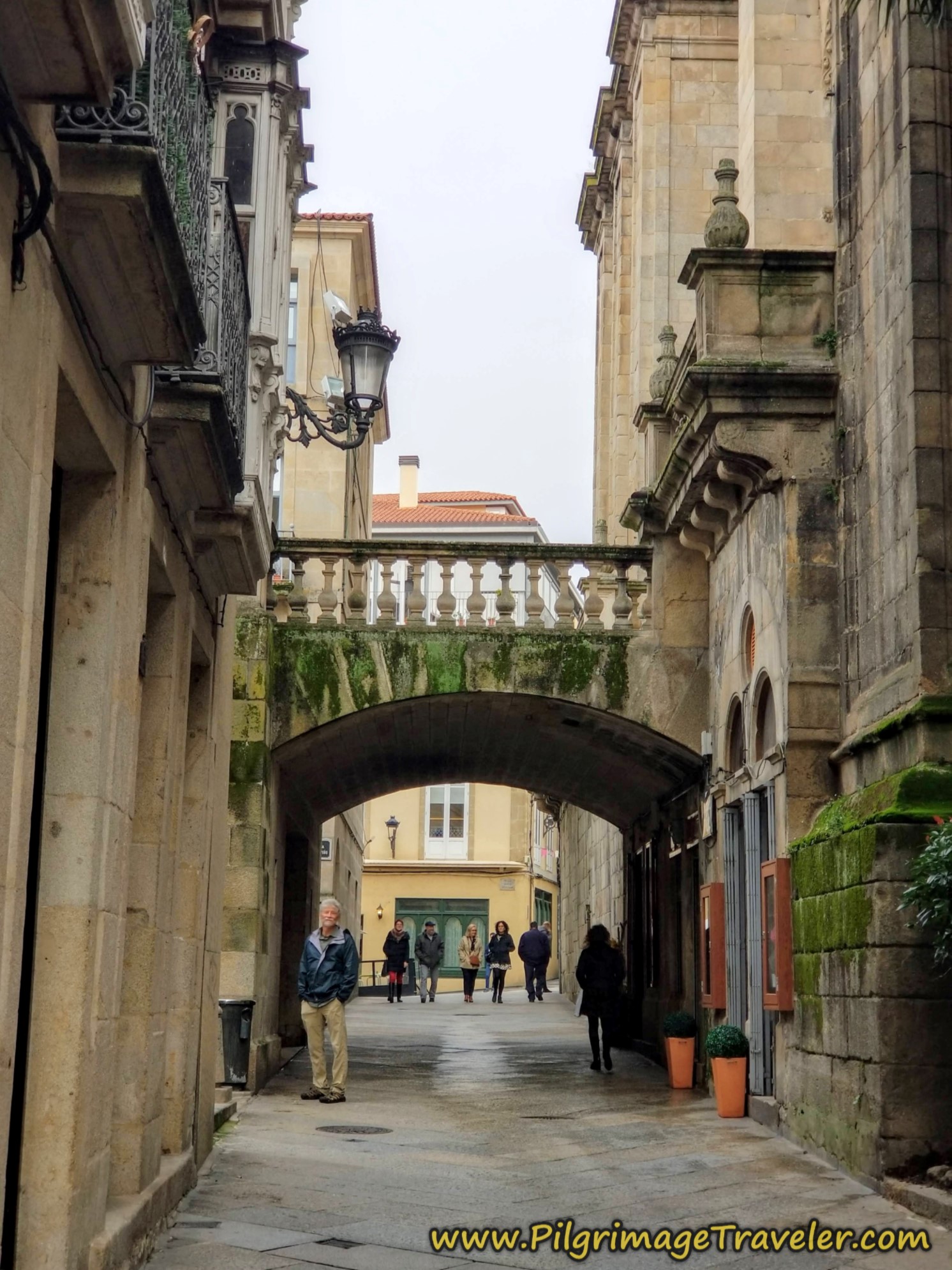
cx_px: 476
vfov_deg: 36.8
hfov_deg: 28.0
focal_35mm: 52
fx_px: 1907
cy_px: 635
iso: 25
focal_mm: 6
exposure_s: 1/234
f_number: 2.4
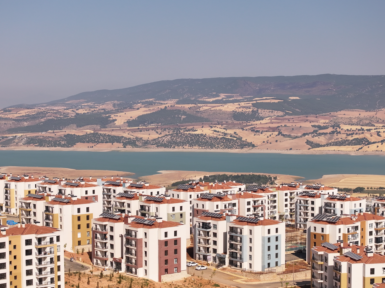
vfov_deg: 17.8
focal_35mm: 83
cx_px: 176
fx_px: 923
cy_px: 160
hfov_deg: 23.6
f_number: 2.8
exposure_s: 1/400
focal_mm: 19.35
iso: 200
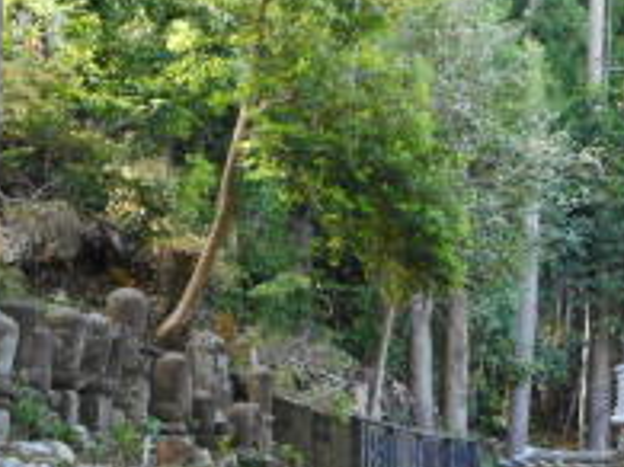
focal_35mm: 100
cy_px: 427
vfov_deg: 14.6
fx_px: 1802
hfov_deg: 19.0
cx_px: 650
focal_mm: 6.9
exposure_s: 1/30
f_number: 4.5
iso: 400
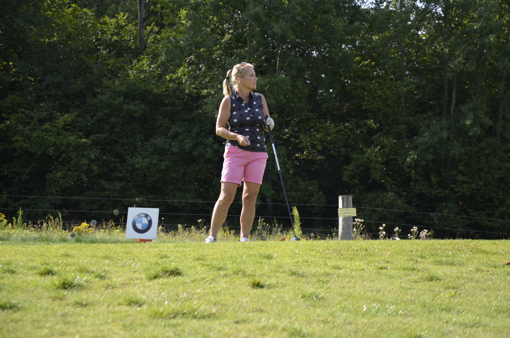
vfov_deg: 13.0
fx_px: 1484
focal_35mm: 105
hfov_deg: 19.5
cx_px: 255
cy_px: 169
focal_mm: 70
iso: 100
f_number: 5.3
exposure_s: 1/200
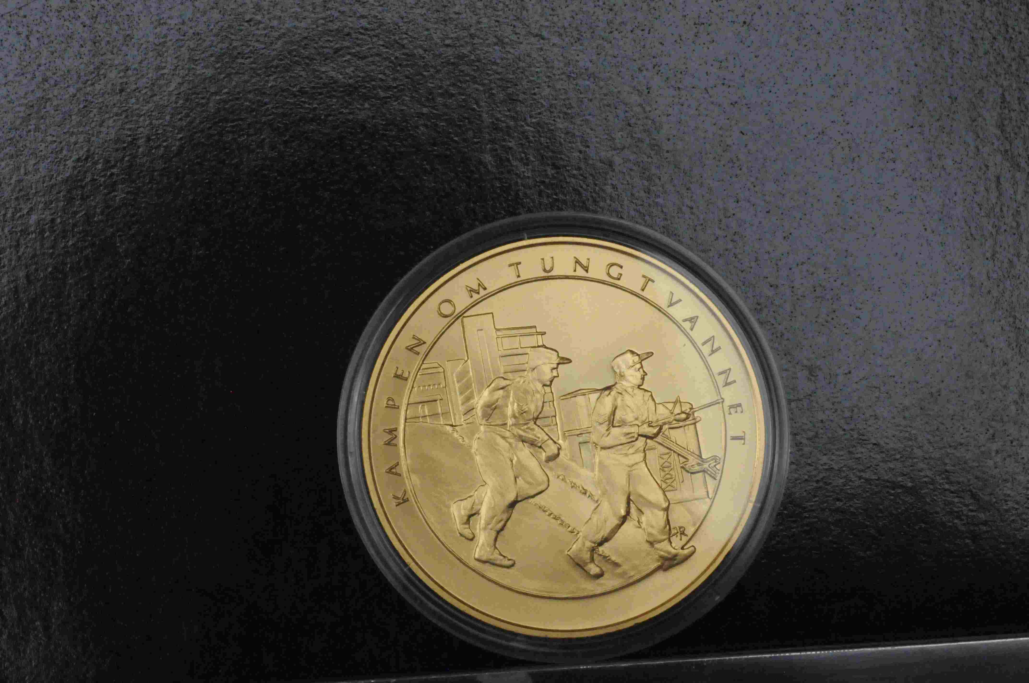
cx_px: 514
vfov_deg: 13.0
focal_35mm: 105
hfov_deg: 19.5
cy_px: 342
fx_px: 2998
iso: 3200
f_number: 22
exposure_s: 1/160
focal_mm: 70
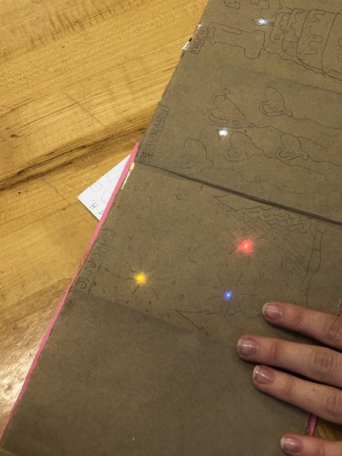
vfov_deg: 40.7
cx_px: 213
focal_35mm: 46
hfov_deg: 31.4
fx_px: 606
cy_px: 152
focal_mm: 3.99
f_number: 1.8
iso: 32
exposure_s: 1/30
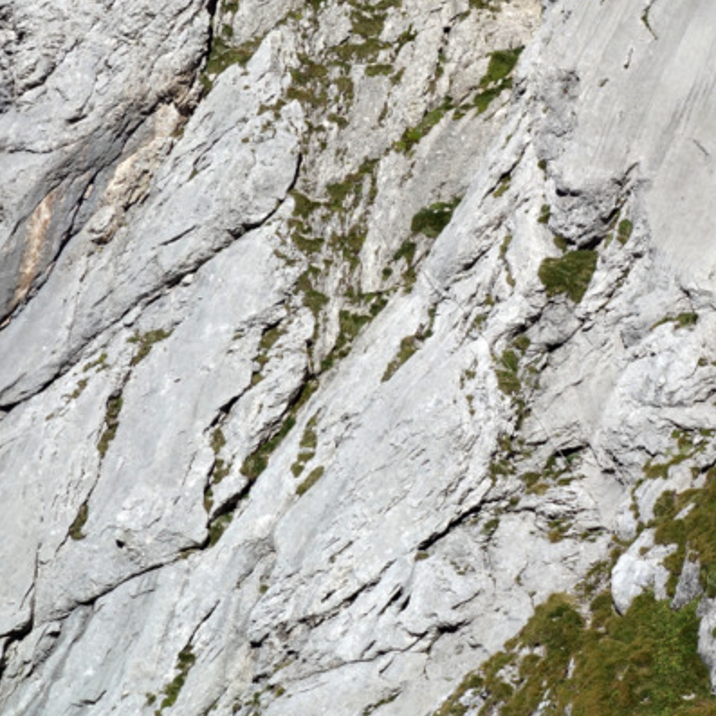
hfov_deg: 8.0
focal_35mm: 219
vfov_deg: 8.0
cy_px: 178
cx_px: 676
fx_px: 5125
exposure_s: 1/800
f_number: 7.1
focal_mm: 37.1
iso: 125
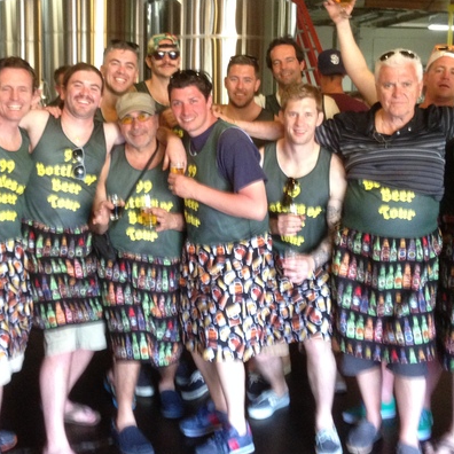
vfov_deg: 32.1
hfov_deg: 32.1
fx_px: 786
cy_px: 170
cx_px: 191
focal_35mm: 53
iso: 320
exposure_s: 1/20
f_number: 2.4
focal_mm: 4.12
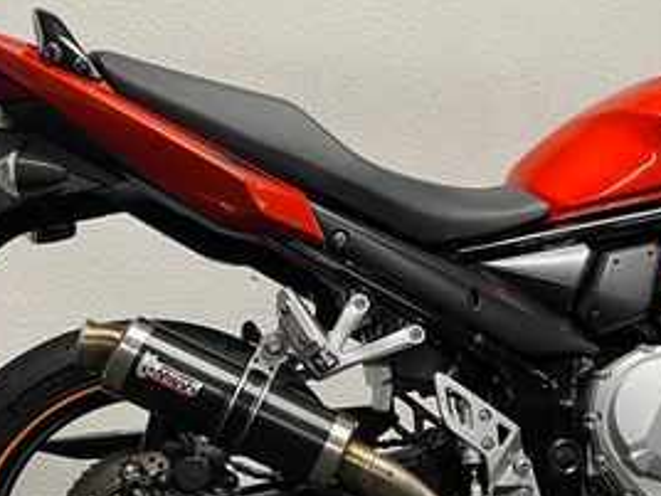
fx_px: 1184
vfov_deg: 23.5
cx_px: 481
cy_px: 350
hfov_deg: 30.8
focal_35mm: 62
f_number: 1.6
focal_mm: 5.1
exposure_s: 1/50
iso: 80
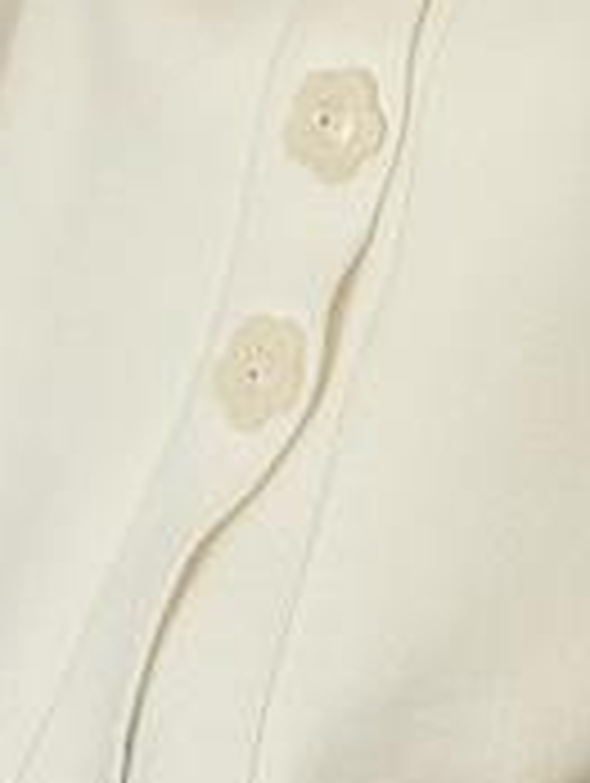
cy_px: -74
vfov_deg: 13.2
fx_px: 3332
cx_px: 414
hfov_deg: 10.1
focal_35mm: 147
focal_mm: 6.76
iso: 64
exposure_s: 1/121
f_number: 1.78
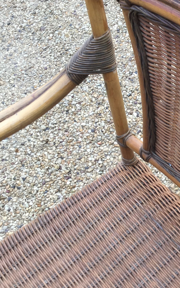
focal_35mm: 51
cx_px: 206
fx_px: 400
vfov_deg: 39.6
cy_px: 137
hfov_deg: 23.5
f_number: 2.4
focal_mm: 3.3
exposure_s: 1/100
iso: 32
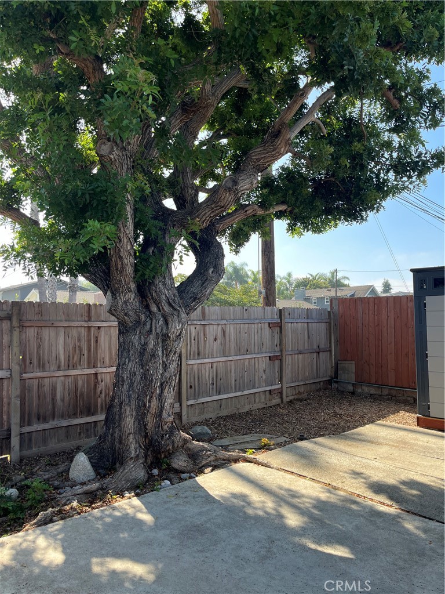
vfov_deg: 67.3
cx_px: 222
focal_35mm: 26
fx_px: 446
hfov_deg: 53.1
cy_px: 297
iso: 50
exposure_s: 1/766
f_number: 1.6
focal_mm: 5.1
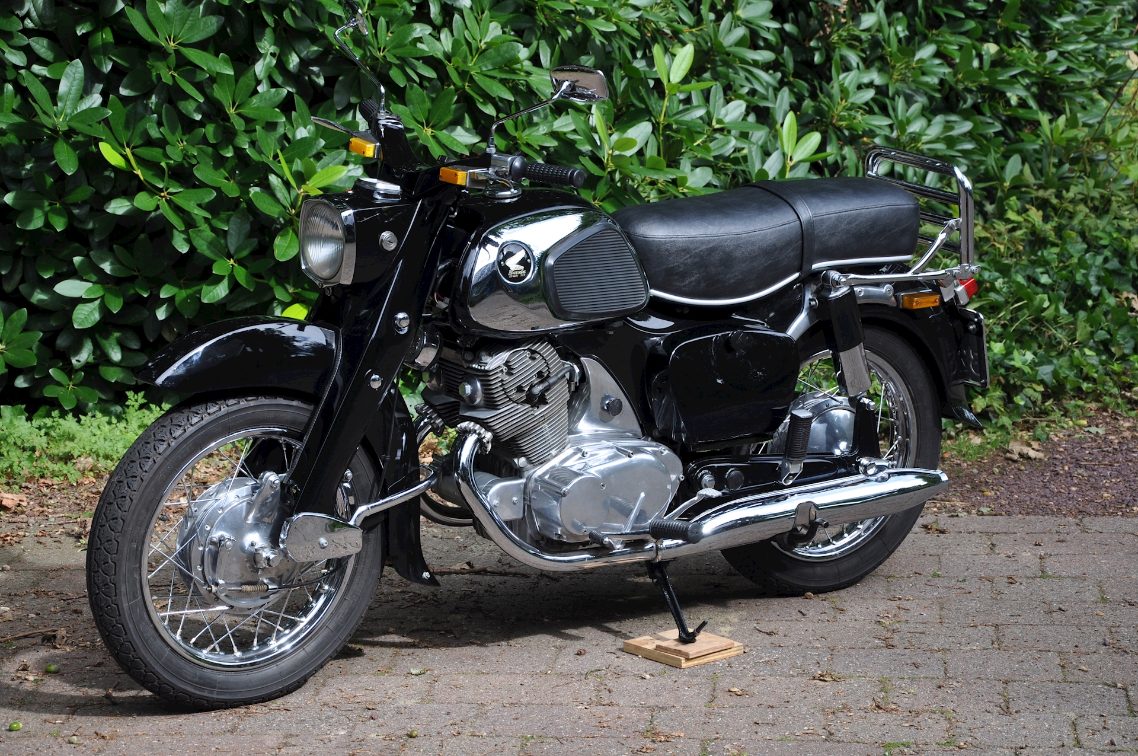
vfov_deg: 12.1
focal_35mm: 112
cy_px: 378
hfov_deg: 18.2
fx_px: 3552
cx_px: 569
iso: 200
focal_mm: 75
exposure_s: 1/250
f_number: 8
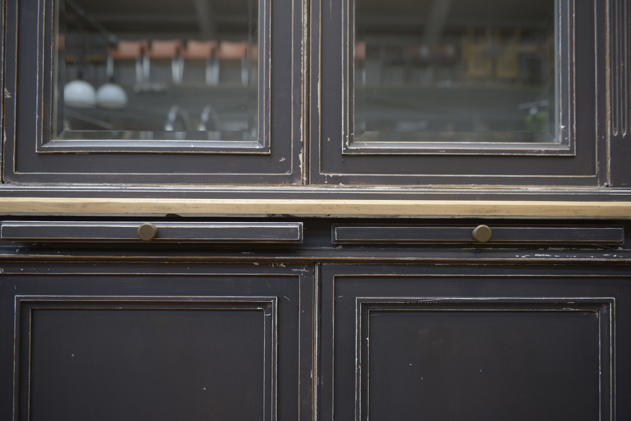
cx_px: 316
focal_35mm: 32
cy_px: 210
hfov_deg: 58.7
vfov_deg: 41.1
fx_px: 561
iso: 200
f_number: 3.2
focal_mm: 32
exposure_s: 1/50
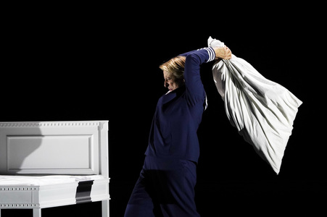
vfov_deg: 4.9
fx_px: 2541
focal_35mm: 280
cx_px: 164
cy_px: 108
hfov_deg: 7.4
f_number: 8
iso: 1600
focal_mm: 280
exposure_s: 1/400
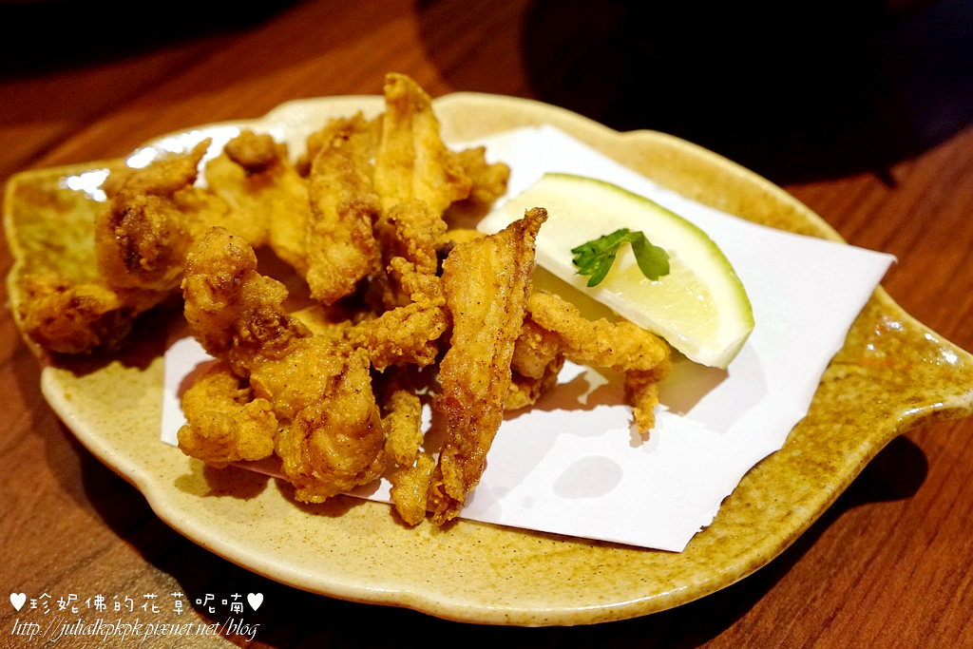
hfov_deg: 51.3
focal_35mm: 38
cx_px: 486
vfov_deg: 35.5
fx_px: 1014
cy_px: 324
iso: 1600
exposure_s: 1/40
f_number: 4
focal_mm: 25
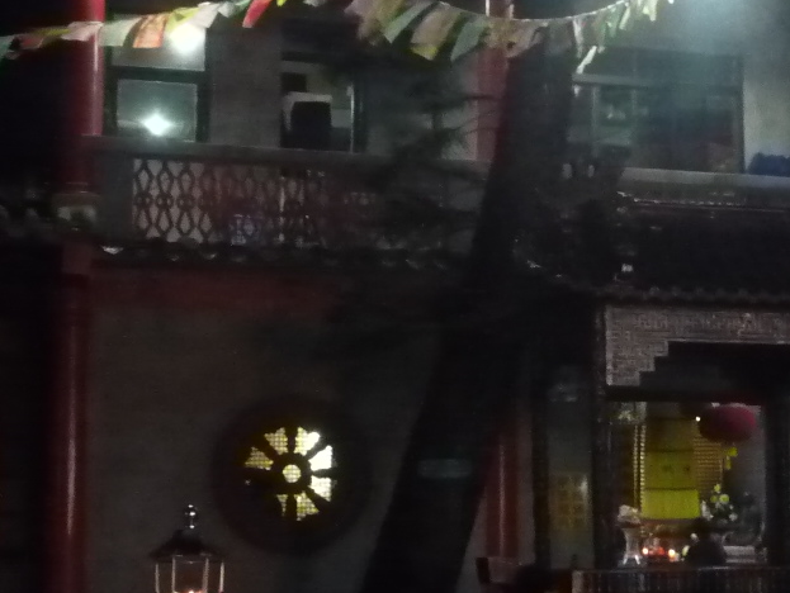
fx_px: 1758
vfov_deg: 19.2
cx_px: 619
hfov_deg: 24.9
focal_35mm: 77
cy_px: 303
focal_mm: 5.2
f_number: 3.3
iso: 800
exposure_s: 1/8
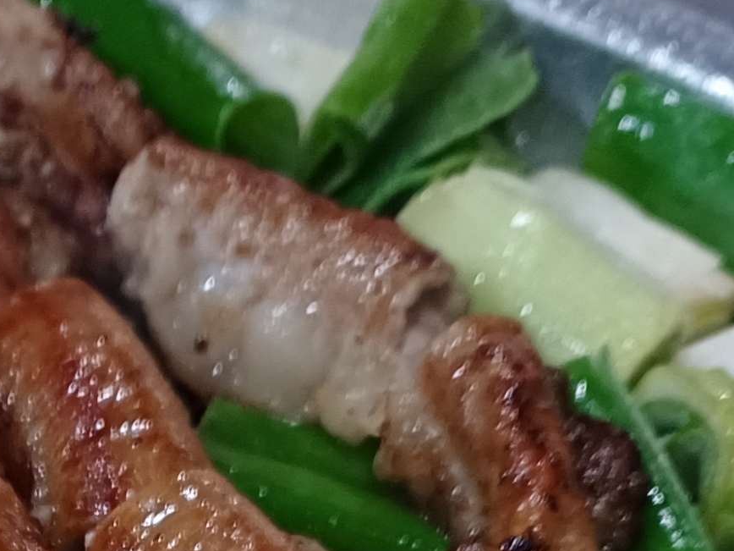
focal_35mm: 106
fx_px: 2248
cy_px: 1107
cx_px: -173
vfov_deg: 12.3
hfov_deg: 17.6
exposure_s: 1/24
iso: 250
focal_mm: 5.06
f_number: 1.8
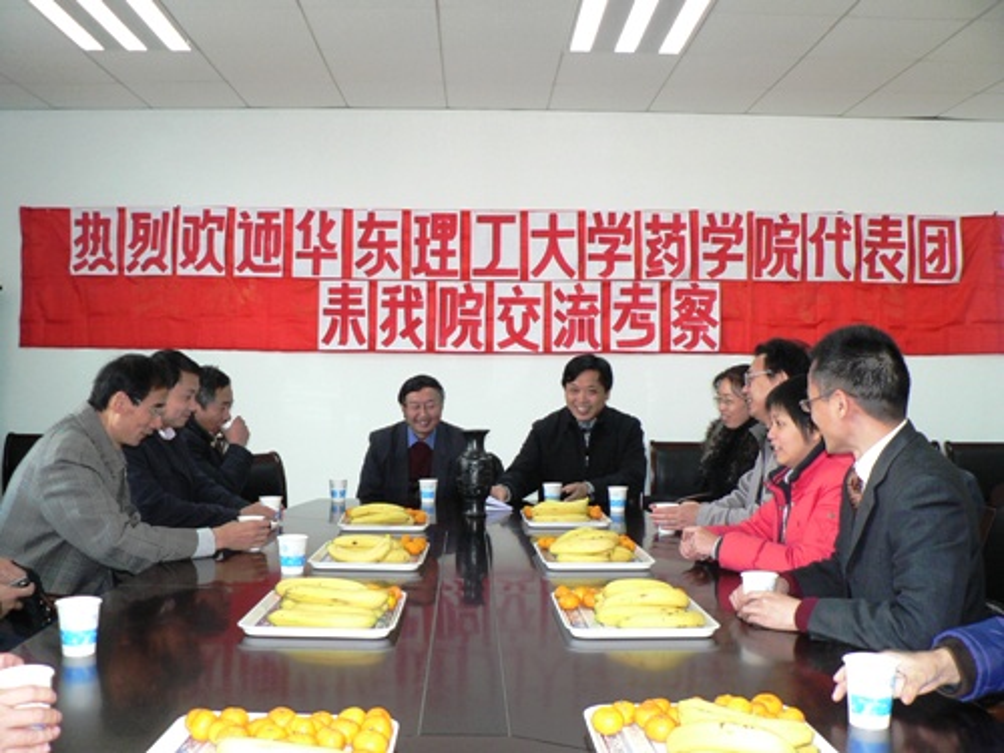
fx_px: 1015
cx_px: 502
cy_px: 376
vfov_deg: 40.7
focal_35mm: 35
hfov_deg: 52.6
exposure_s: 1/60
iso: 300
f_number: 2.8
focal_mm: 6
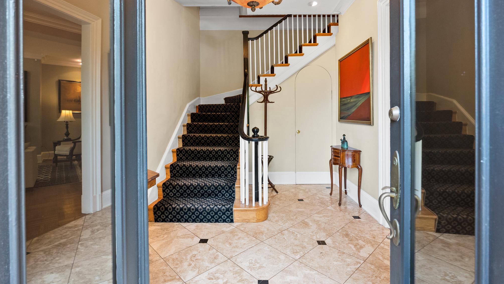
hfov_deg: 95.9
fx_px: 227
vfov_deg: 63.5
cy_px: 118
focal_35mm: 17
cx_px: 253
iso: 800
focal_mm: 16
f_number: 4
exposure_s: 1/25
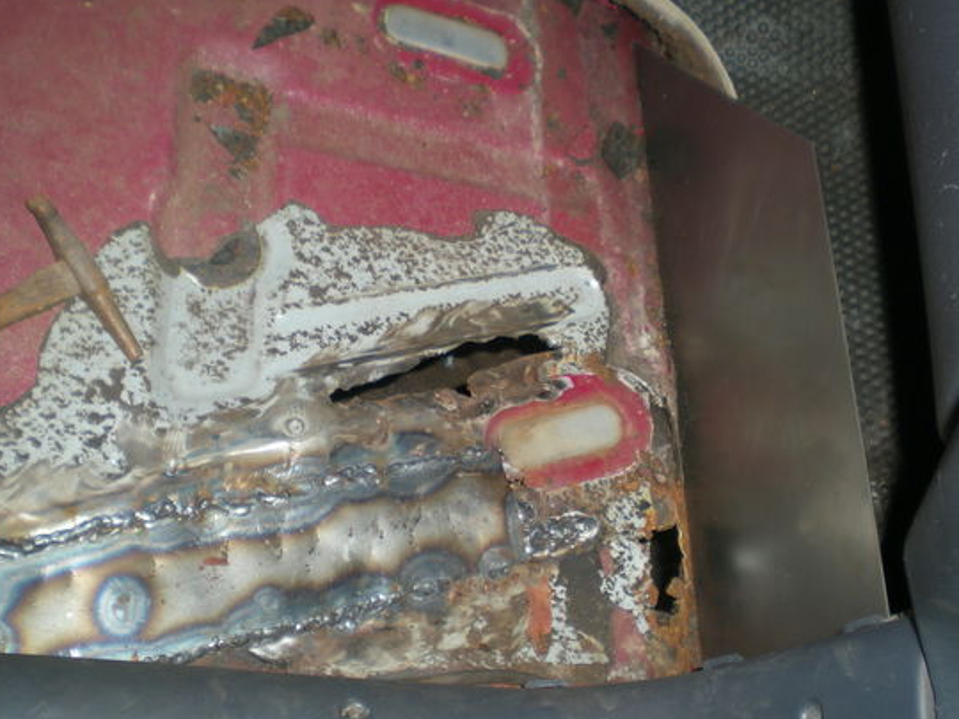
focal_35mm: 45
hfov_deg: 42.1
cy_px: 378
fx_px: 1247
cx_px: 462
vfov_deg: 32.2
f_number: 3.1
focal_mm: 6.3
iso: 50
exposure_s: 1/60
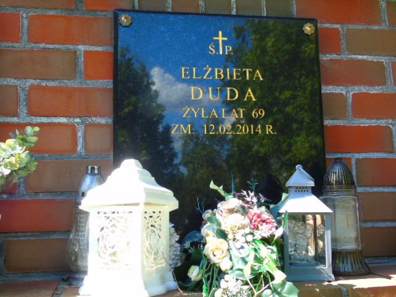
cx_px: 198
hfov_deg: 46.8
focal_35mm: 40
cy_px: 148
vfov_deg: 36.0
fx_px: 458
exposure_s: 1/80
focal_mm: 7.1
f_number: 3.9
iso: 80
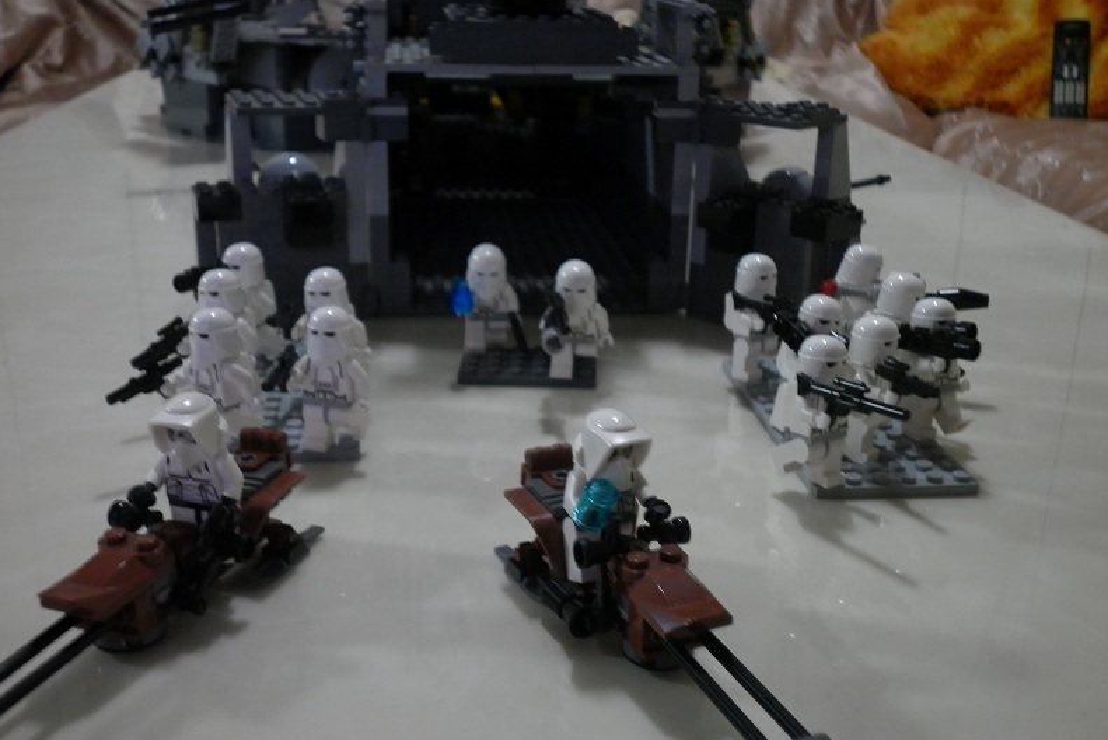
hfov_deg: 47.4
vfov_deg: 32.7
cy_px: 390
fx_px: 1262
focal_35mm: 41
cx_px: 549
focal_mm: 7.1
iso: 200
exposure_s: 1/13
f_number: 3.3
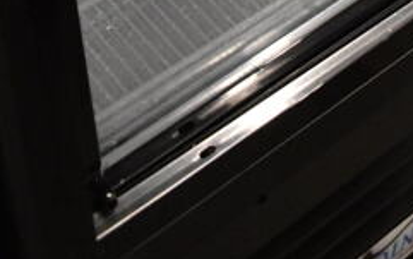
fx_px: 1307
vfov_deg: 9.2
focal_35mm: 116
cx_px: 396
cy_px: -502
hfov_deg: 17.6
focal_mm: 20
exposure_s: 1/125
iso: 4000
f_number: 3.5
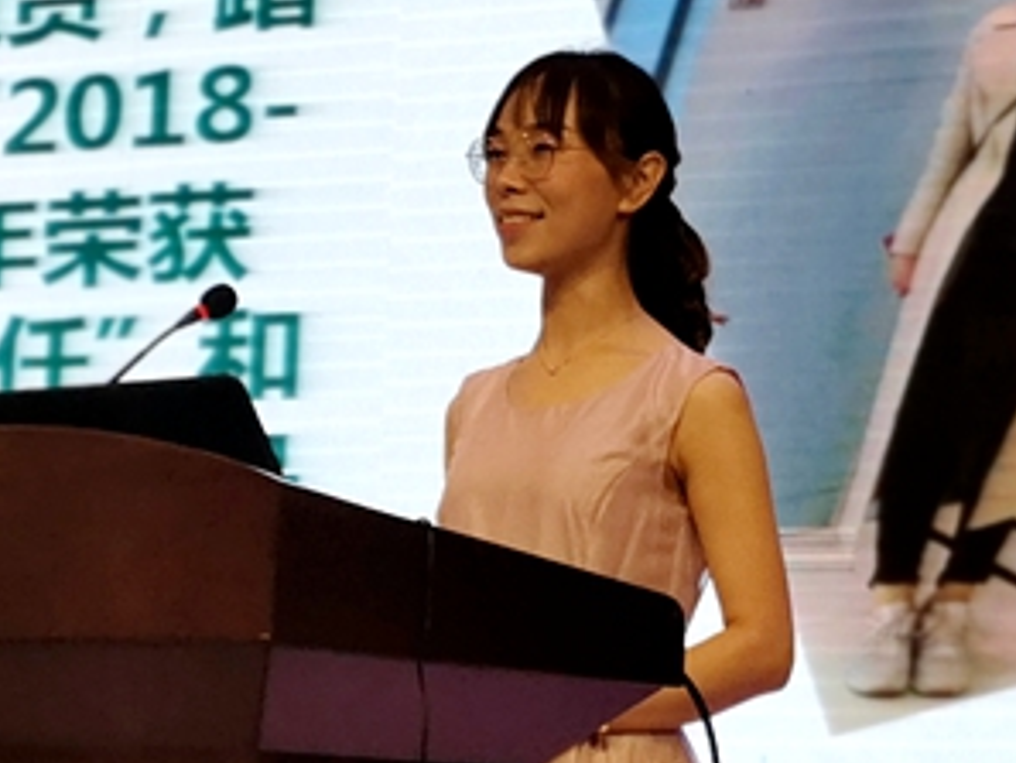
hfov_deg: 15.3
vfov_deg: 11.5
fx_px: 3788
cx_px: 554
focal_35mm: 129
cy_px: 440
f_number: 2.4
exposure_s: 1/100
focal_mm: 4.75
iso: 50
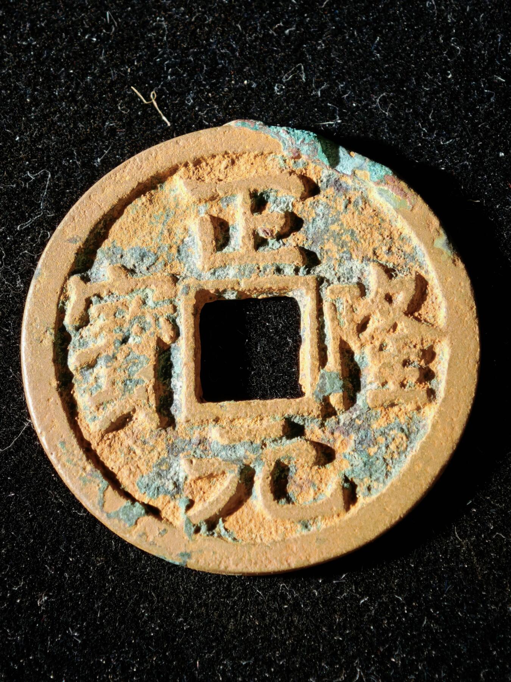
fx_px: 2106
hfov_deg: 13.8
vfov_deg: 18.4
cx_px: 256
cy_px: 341
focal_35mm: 107
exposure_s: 1/120
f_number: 2
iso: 500
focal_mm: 9
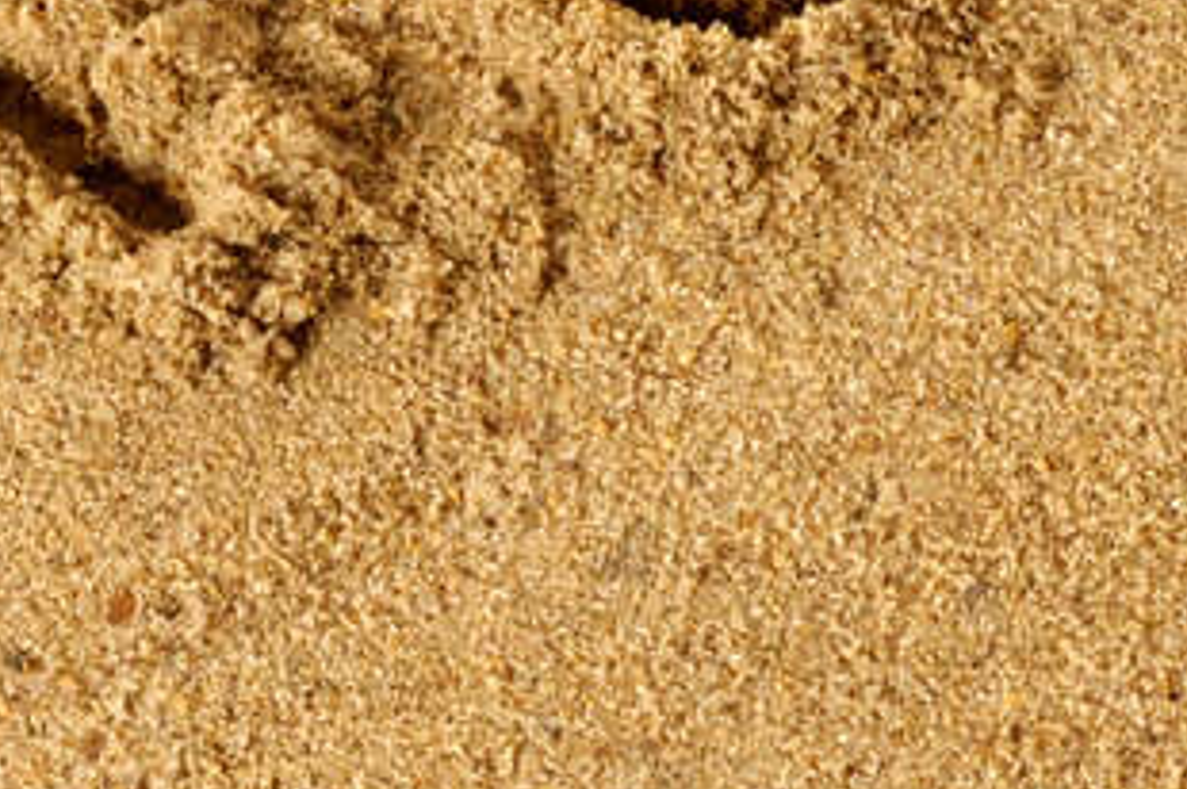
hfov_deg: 8.9
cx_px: 1269
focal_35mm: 229
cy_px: -534
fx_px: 7543
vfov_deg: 5.9
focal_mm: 28
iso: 200
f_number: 11
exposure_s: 1/125
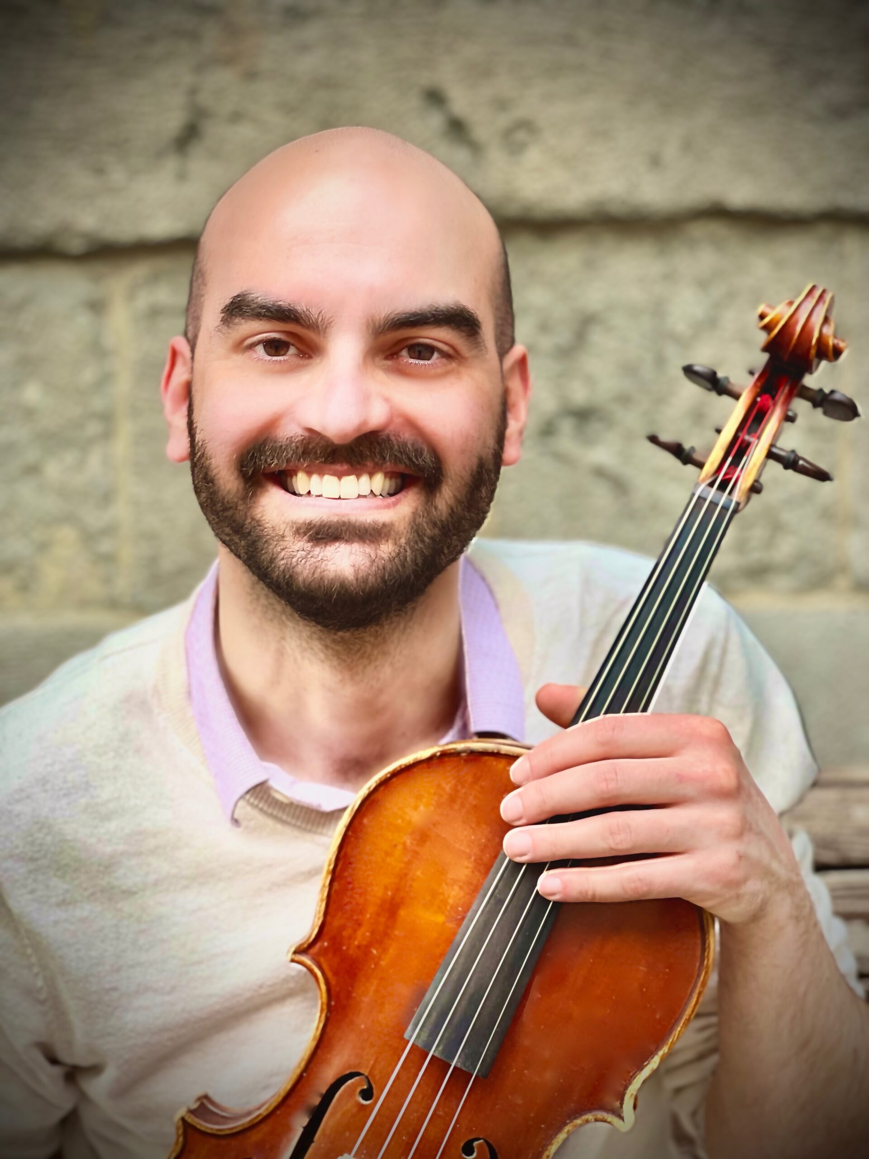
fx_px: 2577
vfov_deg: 25.3
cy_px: 580
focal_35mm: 77
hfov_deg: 19.1
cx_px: 434
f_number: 2.8
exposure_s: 1/121
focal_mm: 9
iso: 64
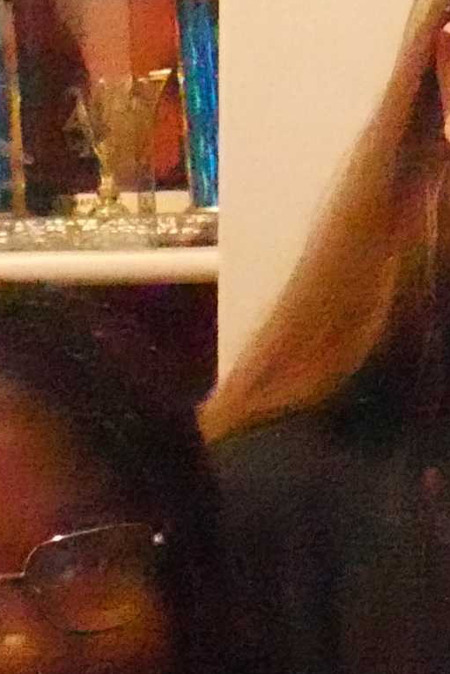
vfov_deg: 7.1
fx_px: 5378
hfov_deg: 4.7
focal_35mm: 287
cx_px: 958
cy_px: 795
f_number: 5.6
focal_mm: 23
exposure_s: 1/125
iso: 25600
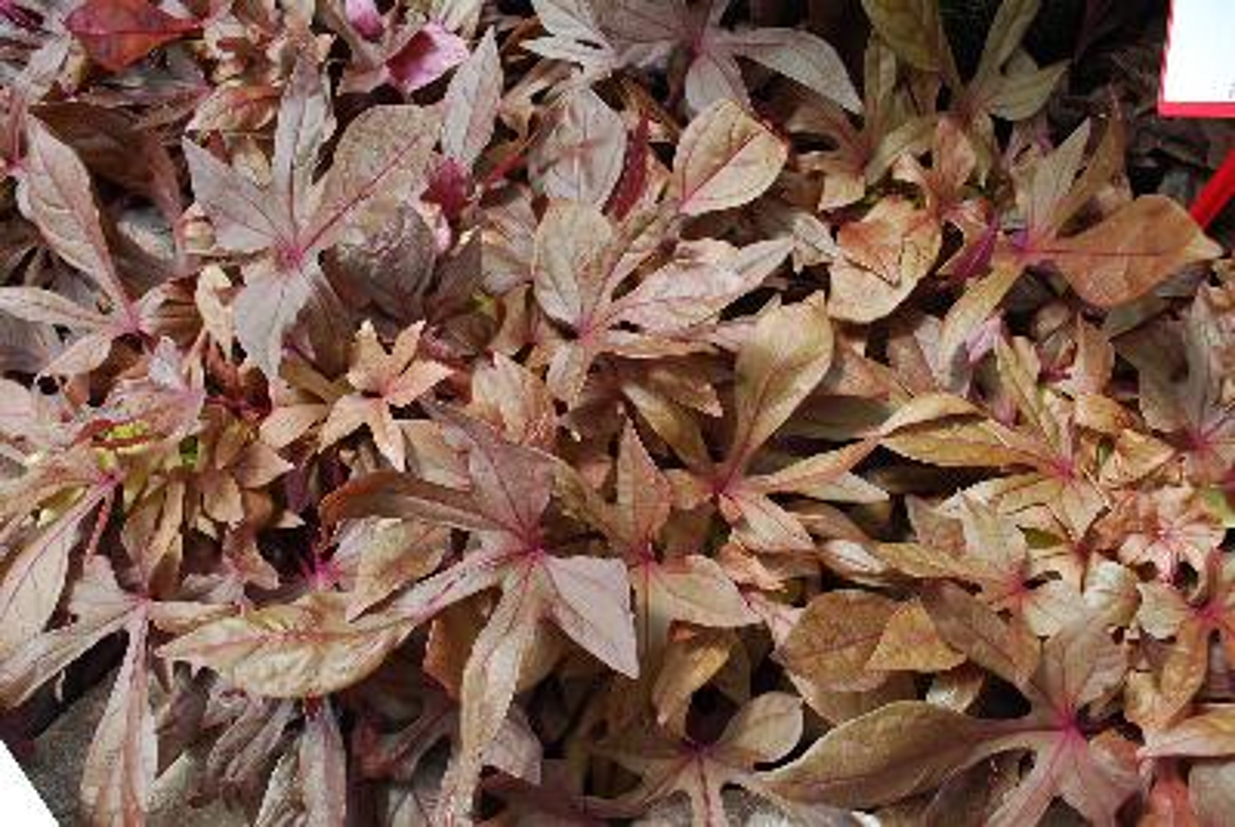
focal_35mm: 33
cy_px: 414
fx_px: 1134
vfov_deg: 40.1
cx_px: 618
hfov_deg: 57.2
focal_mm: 22
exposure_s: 1/60
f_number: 6.3
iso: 200
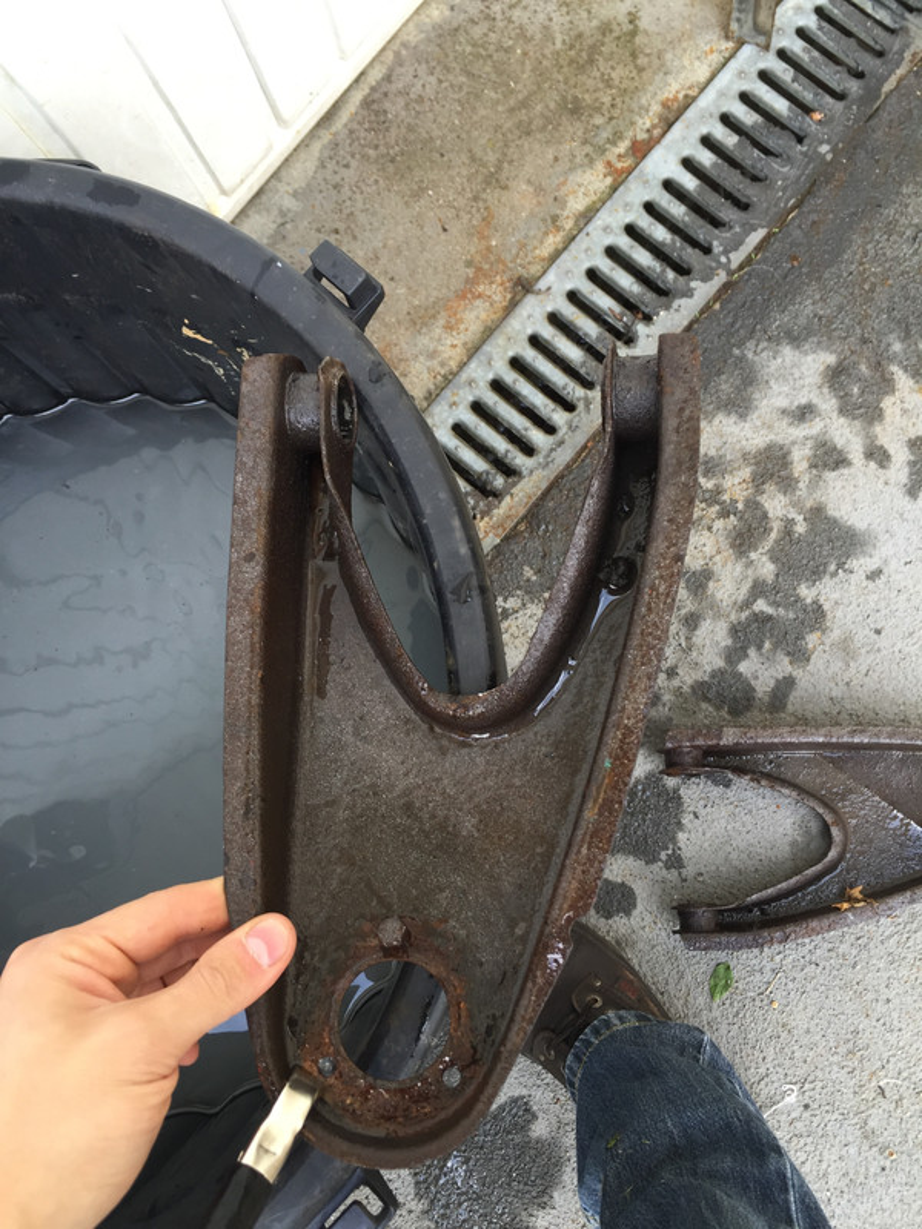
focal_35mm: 29
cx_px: 461
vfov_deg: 61.7
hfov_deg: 48.2
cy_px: 614
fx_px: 1030
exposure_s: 1/100
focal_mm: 4.15
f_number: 2.2
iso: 40
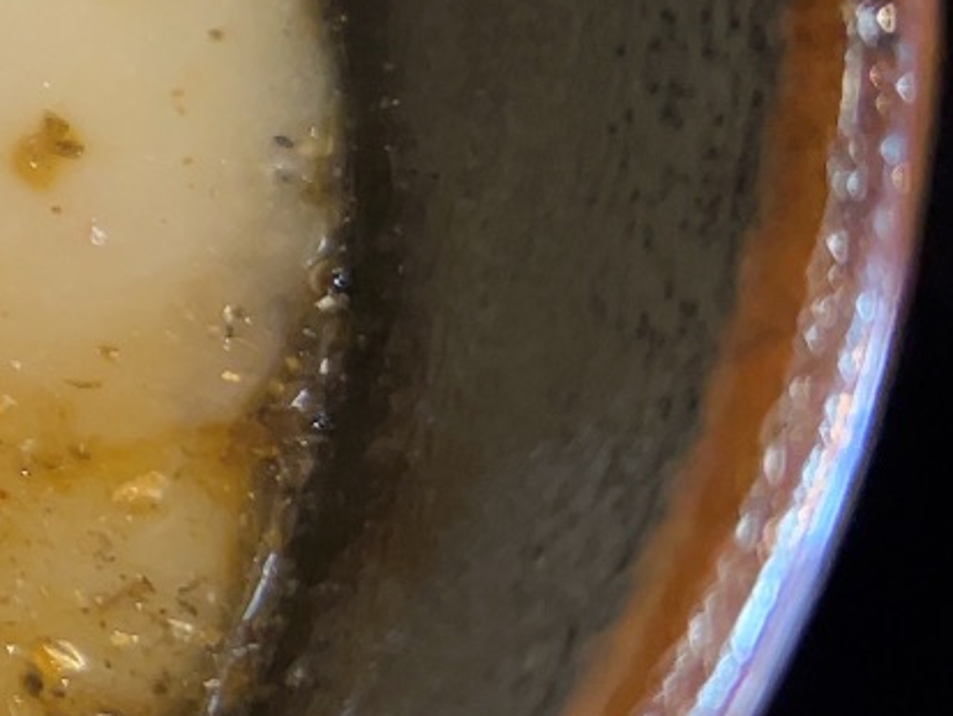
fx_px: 3470
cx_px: -1145
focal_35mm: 126
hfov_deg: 12.9
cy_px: 150
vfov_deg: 11.7
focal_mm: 5.7
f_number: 1.5
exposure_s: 1/120
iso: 125
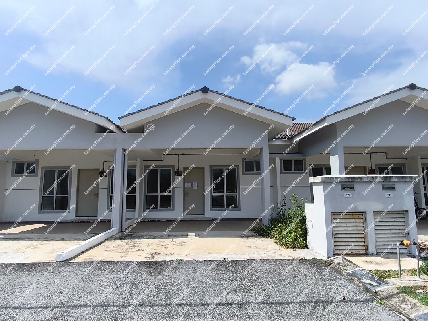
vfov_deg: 81.7
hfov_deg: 98.2
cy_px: 160
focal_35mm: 15
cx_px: 214
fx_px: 185
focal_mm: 1.65
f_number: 2.2
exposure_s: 1/3268
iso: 50
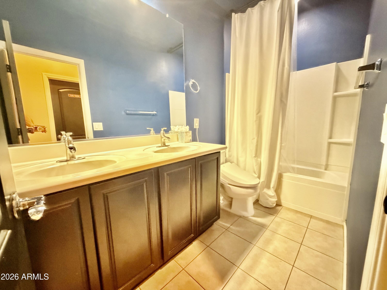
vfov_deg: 85.7
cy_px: 145
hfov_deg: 102.1
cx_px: 194
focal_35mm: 14
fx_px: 157
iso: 2500
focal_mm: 2.22
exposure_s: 1/30
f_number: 2.2
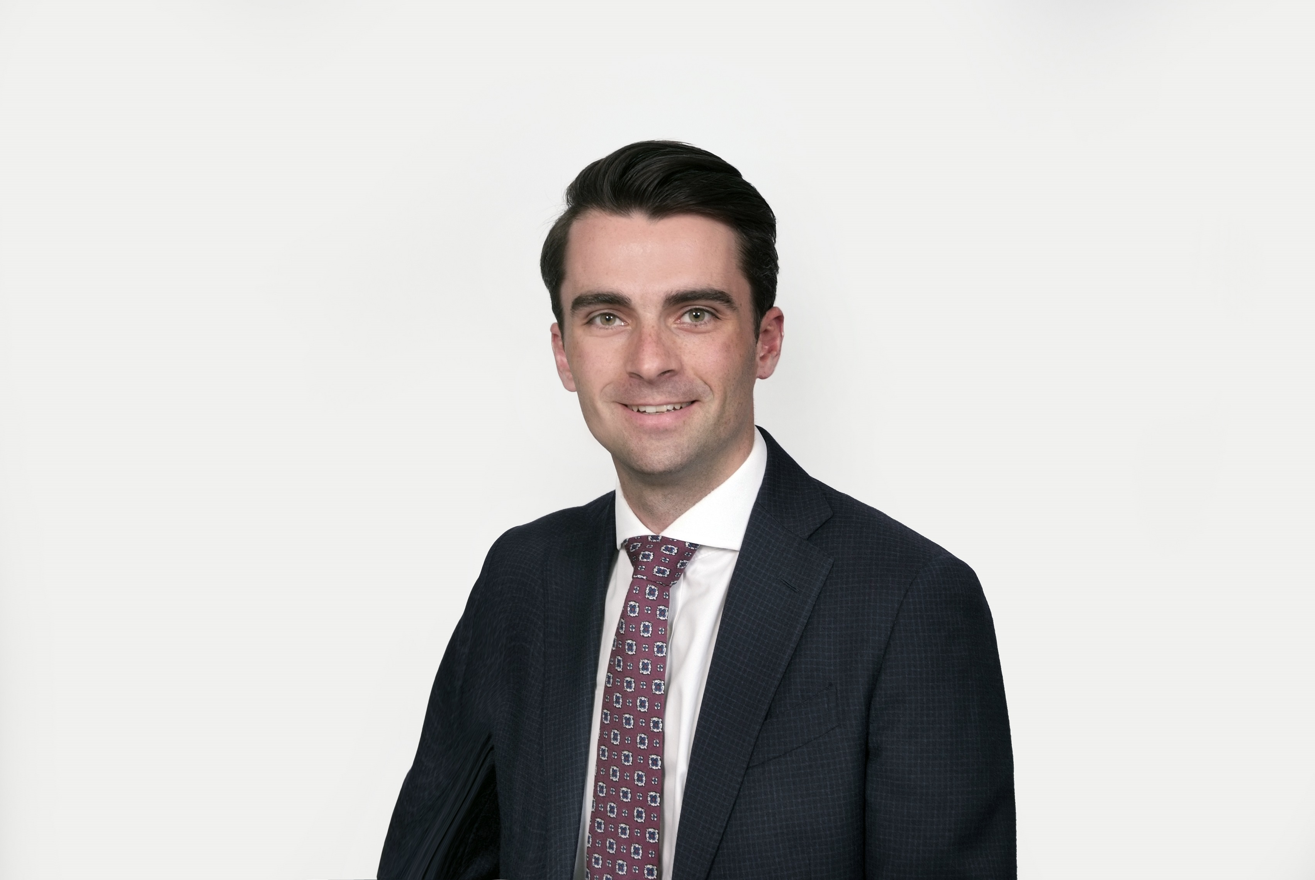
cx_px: 658
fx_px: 1938
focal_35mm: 53
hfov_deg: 37.5
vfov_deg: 25.6
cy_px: 440
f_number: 6.3
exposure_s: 1/160
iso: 200
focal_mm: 35
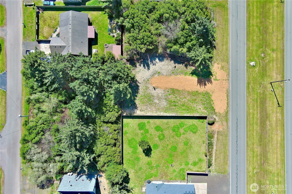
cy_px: 97
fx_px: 235
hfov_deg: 63.7
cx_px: 146
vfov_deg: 45.0
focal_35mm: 29
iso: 100
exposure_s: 1/628
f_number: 2.8
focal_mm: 10.57
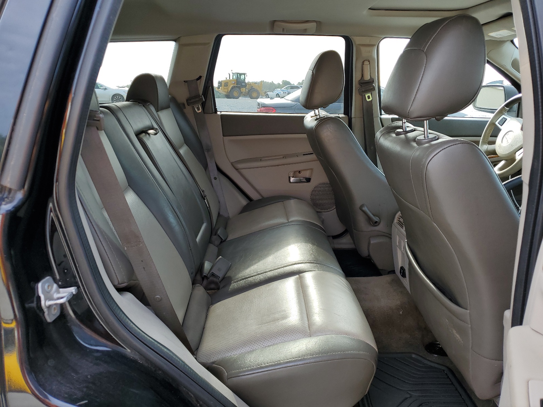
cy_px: 204
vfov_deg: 53.1
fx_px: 408
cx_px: 272
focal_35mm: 26
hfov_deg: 67.3
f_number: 1.5
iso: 50
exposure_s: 1/323
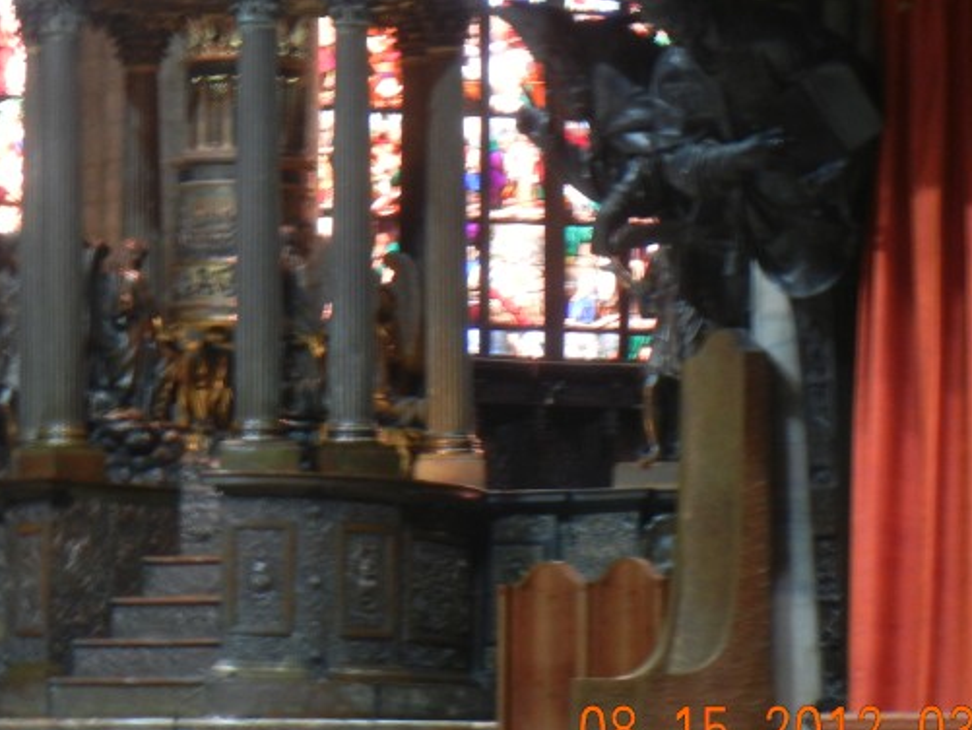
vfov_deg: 6.3
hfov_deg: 8.3
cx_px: 196
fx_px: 6656
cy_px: 140
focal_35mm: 237
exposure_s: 1/1.8
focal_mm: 20.9
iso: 200
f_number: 4.6
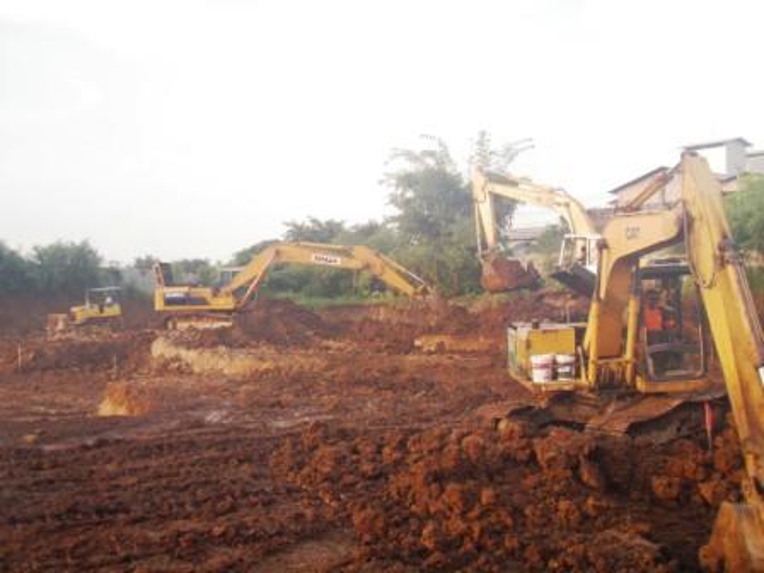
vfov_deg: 37.7
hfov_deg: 49.0
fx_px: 839
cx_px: 382
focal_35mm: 38
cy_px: 286
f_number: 3.5
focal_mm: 6.7
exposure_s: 1/200
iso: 80
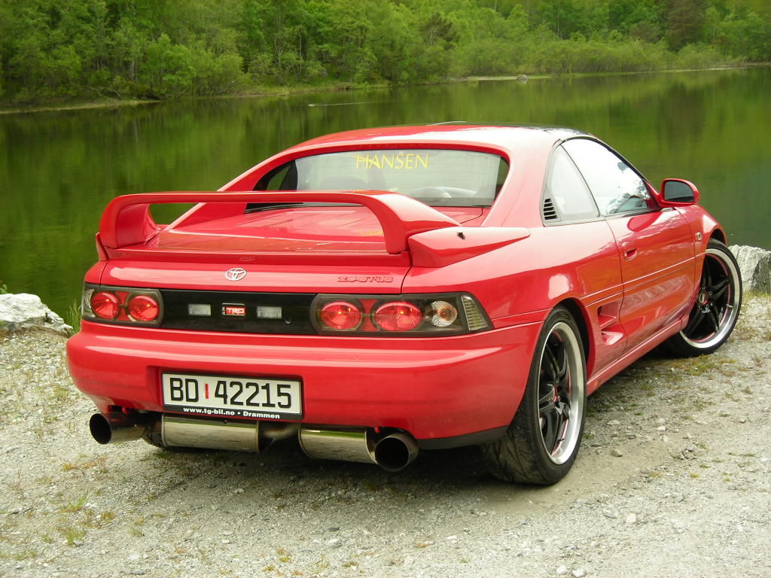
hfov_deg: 29.8
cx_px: 386
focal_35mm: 65
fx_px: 1448
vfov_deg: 22.6
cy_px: 289
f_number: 3.9
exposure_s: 1/140
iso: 50
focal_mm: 10.8
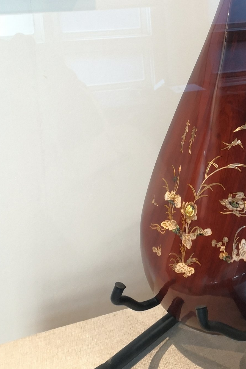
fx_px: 564
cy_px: 54
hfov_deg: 23.1
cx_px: 273
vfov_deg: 34.7
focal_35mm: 55
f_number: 1.8
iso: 400
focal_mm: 4.75
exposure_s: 1/33.3
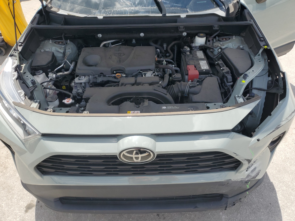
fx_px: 222
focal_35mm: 26
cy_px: 110
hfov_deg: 67.3
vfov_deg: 53.1
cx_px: 148
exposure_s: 1/2000
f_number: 1.5
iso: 50
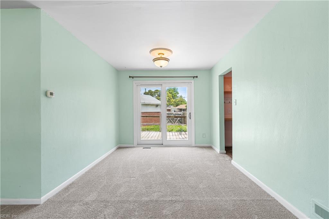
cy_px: 110
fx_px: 146
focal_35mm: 16
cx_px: 164
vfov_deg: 73.8
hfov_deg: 96.7
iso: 800
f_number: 9
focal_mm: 16
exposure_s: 1/20
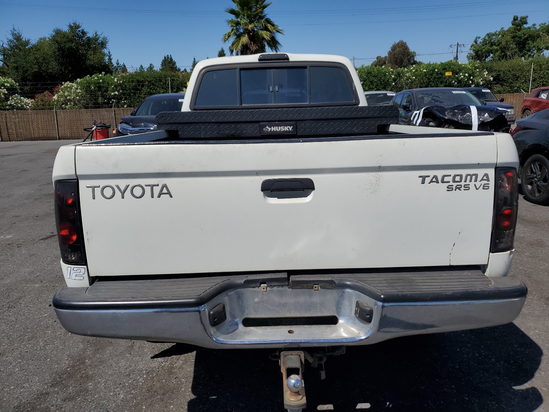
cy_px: 206
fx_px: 412
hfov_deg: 67.3
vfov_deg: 53.1
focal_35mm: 26
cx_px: 274
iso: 50
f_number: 1.5
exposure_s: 1/10000
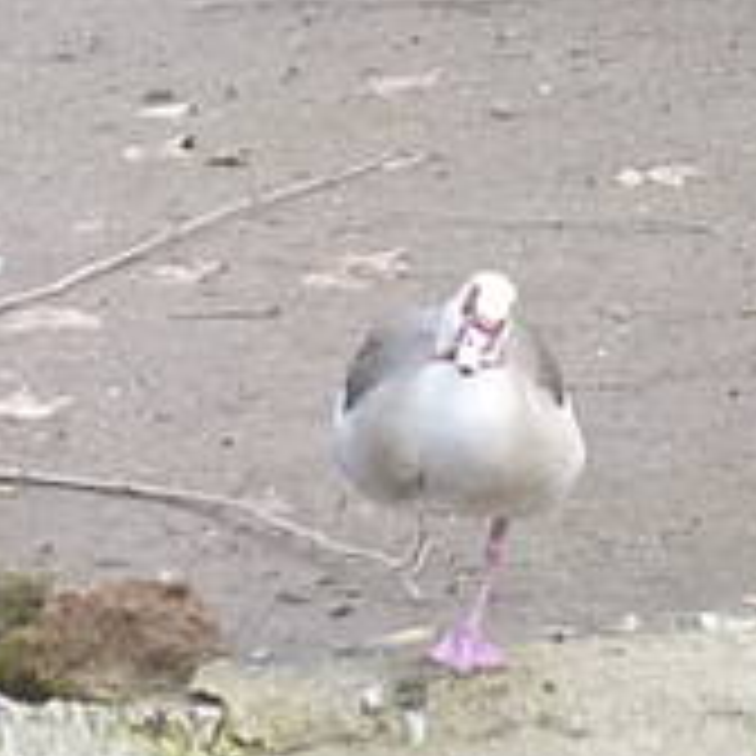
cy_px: -436
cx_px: 1030
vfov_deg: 8.1
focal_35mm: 210
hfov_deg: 8.2
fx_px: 5189
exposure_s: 1/40
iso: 125
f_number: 3.3
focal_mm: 4.1
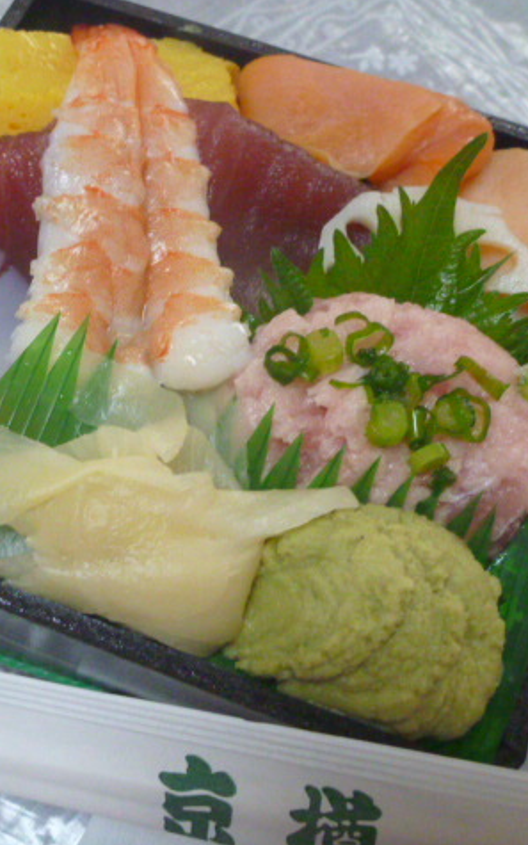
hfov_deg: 31.5
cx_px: 140
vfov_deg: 49.3
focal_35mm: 40
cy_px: 420
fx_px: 921
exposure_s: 1/30
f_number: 3.3
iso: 800
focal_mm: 4.9
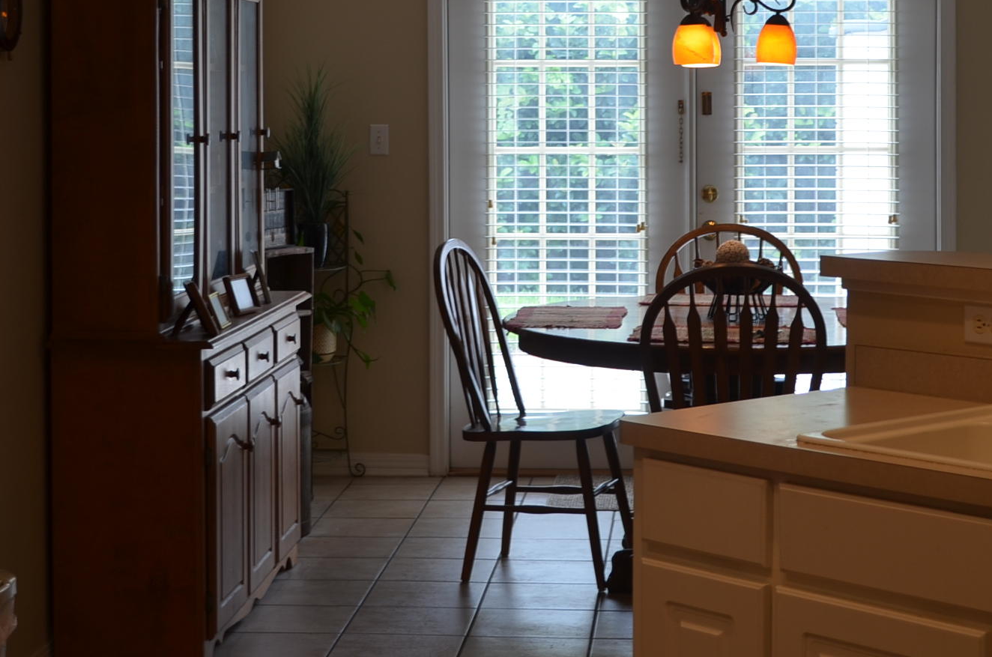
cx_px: 557
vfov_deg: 16.7
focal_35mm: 81
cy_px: 148
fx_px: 2226
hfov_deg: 25.1
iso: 100
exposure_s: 1/25
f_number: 4.5
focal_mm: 29
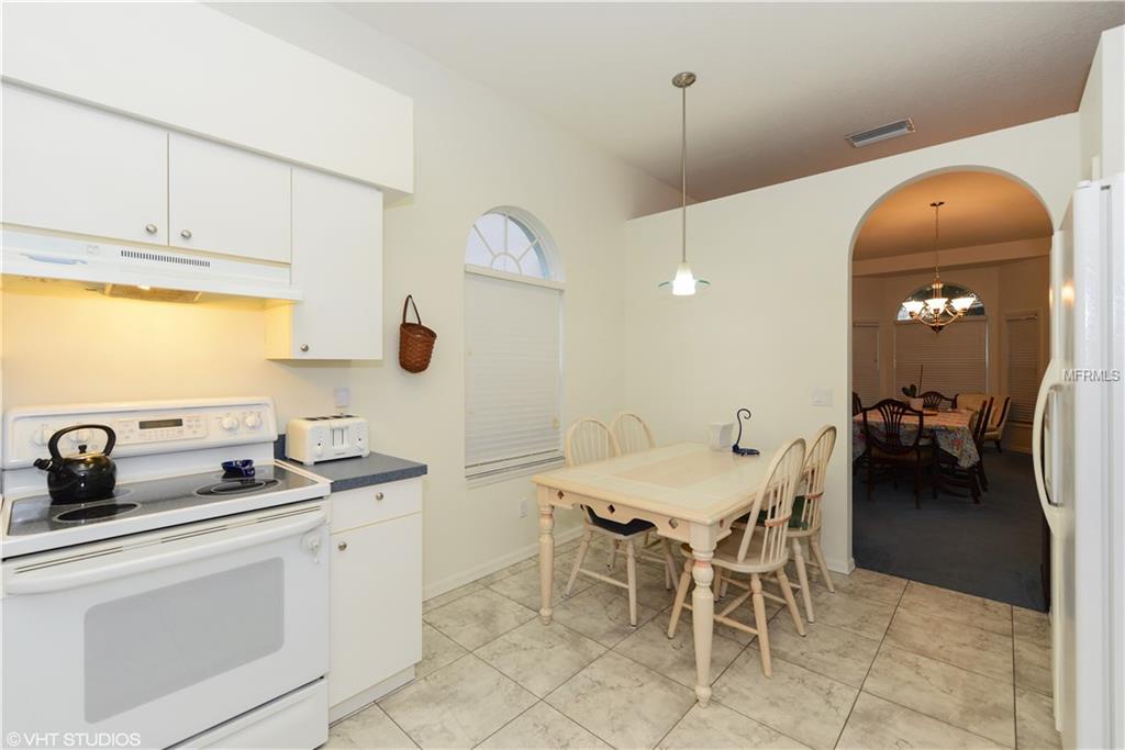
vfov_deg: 77.3
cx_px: 562
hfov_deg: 100.4
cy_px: 375
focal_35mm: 15
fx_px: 469
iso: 200
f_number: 8
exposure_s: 1/13
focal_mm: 15
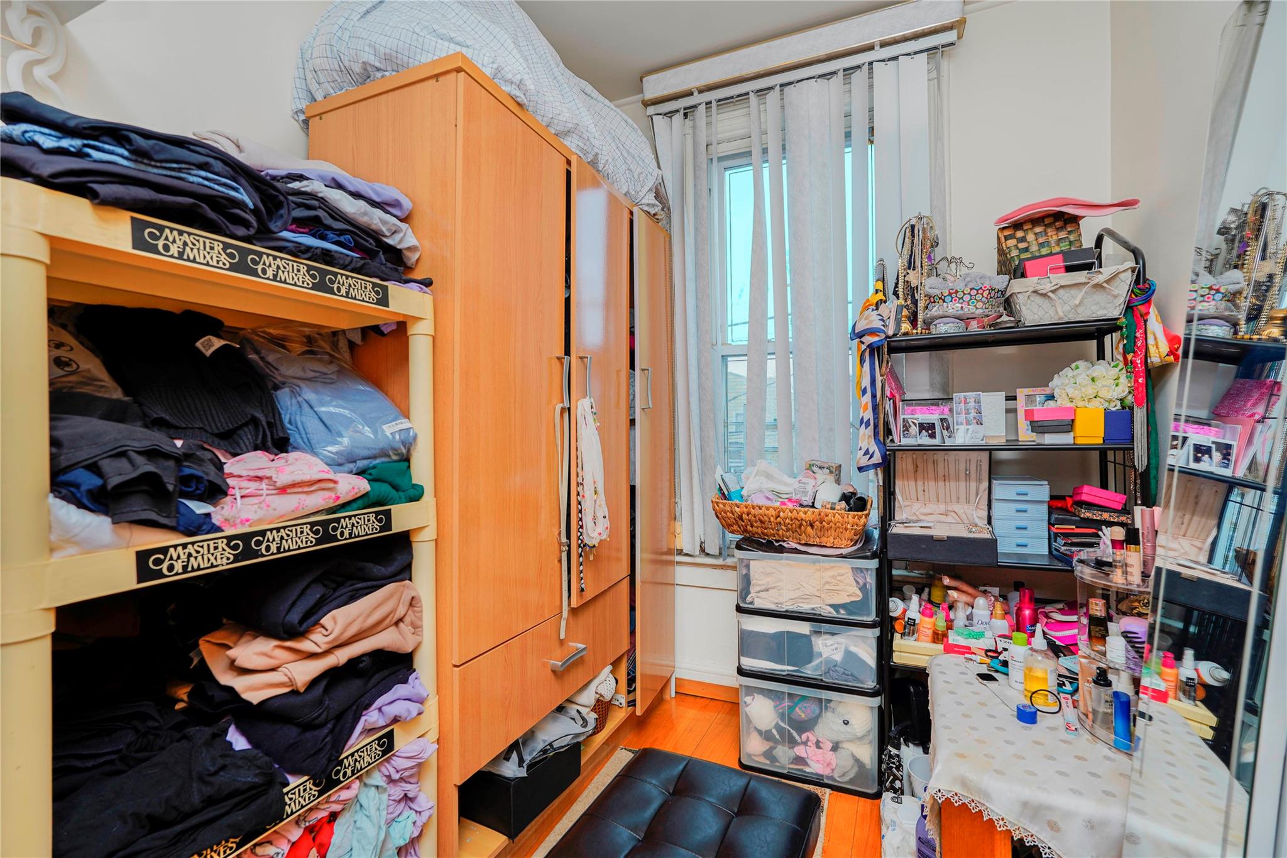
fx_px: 572
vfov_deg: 73.7
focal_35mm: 16
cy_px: 429
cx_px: 644
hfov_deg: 96.7
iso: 100
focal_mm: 16
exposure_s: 1/40
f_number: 4.5
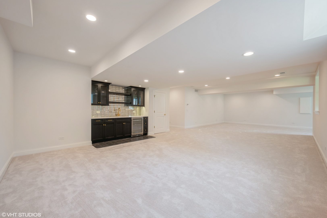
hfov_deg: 104.3
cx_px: 164
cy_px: 109
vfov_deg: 81.1
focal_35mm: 14
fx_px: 127
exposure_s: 1/6
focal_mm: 14
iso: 200
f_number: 8
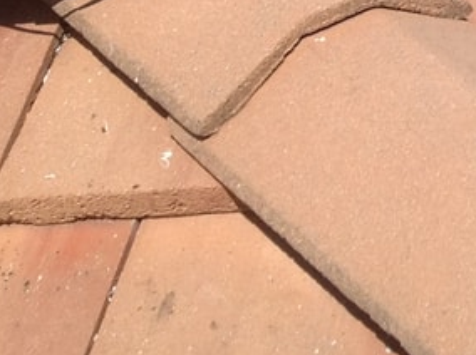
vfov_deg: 8.4
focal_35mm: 165
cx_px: 1065
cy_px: -412
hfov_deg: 10.6
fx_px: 2265
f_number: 2.4
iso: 50
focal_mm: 4.28
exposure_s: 1/1681
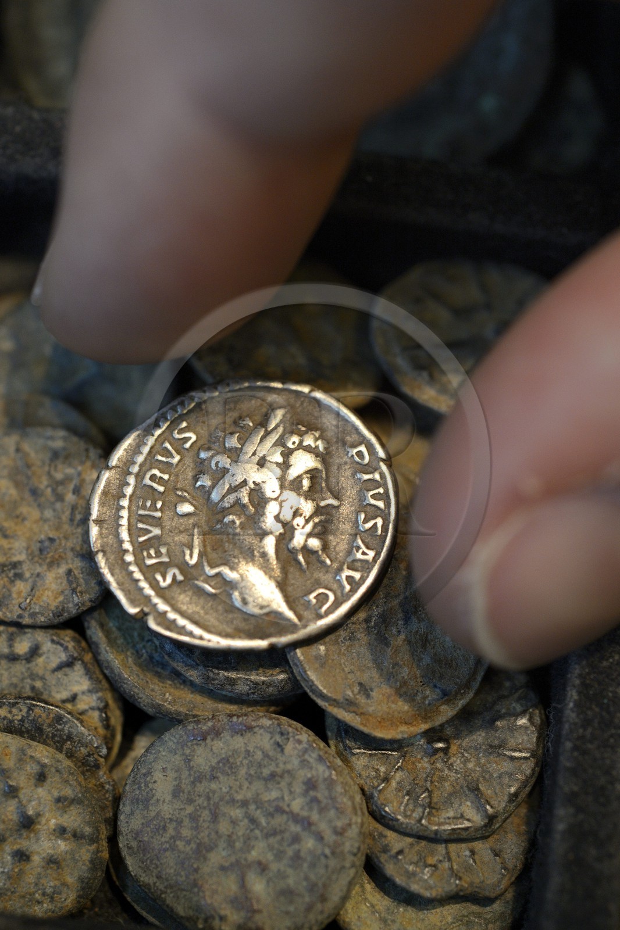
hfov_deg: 22.6
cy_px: 465
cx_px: 310
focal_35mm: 60
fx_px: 1551
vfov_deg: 33.4
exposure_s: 1/80
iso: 1600
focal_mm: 60
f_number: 9
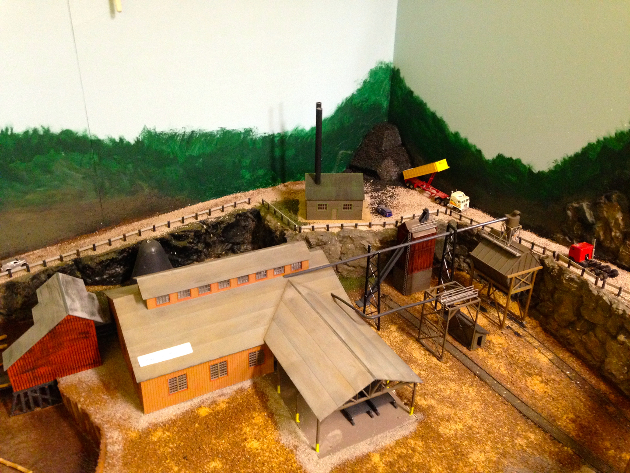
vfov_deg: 42.9
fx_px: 601
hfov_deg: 55.4
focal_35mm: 33
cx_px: 315
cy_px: 236
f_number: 2.4
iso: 400
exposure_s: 1/15
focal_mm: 4.12
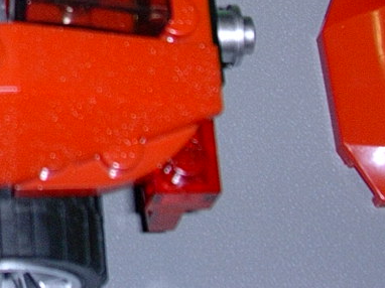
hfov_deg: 12.0
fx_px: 1790
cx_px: -97
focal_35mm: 161
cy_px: -91
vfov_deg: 9.1
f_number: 3.4
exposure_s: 1/64
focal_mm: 9
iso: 70
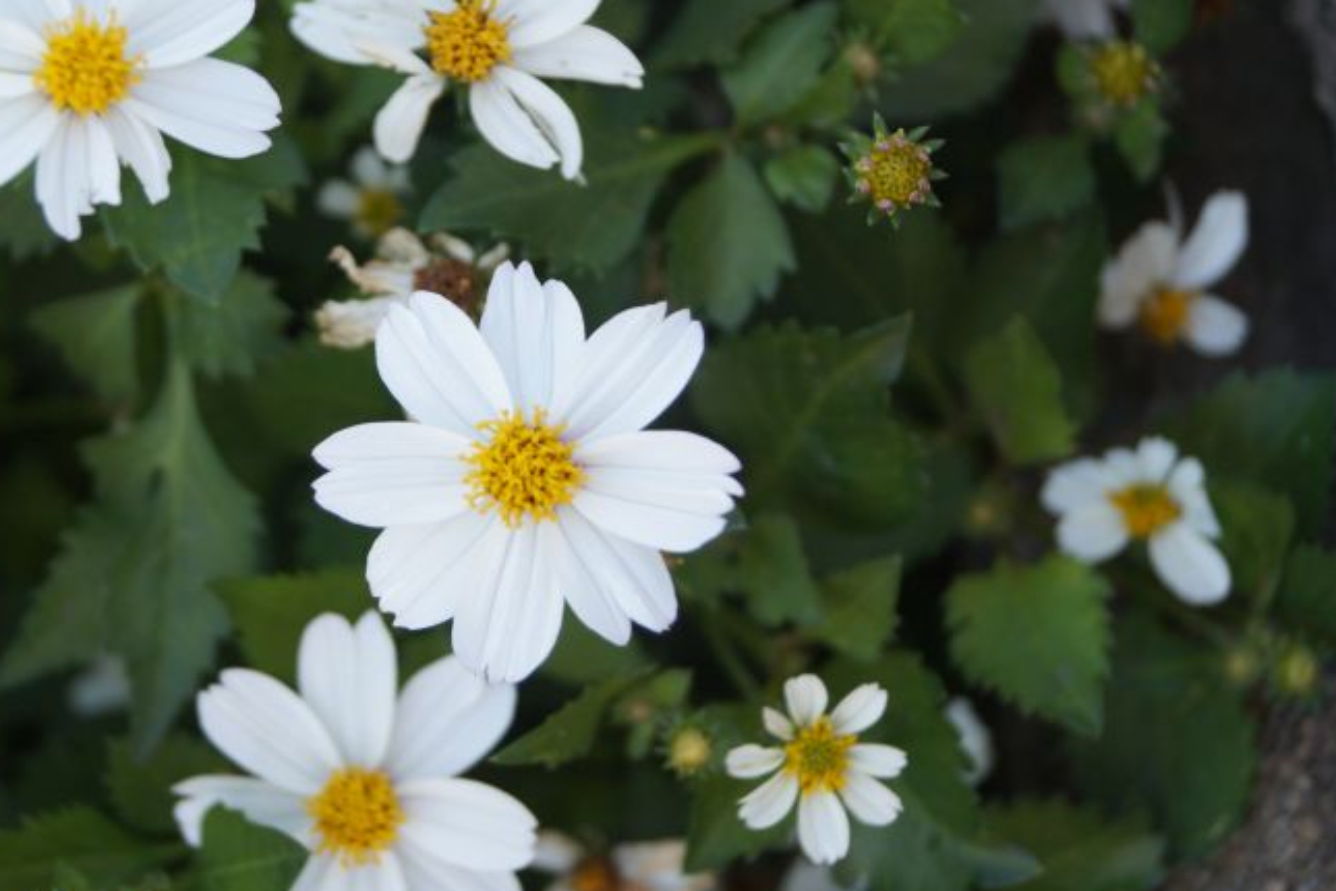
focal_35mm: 67
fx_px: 2486
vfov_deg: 20.3
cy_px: 425
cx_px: 406
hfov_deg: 29.8
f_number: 4.5
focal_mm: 30
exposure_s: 1/160
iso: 200
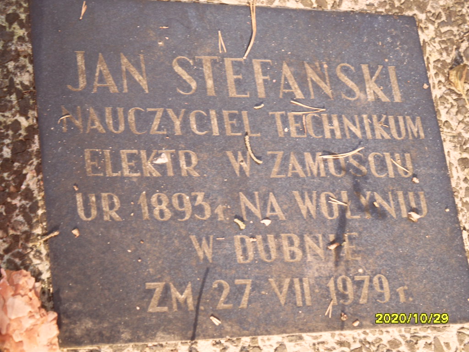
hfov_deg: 24.4
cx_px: 234
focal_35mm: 80
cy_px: 176
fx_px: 1084
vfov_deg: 18.4
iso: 100
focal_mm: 13.2
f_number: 4.2
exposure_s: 1/45
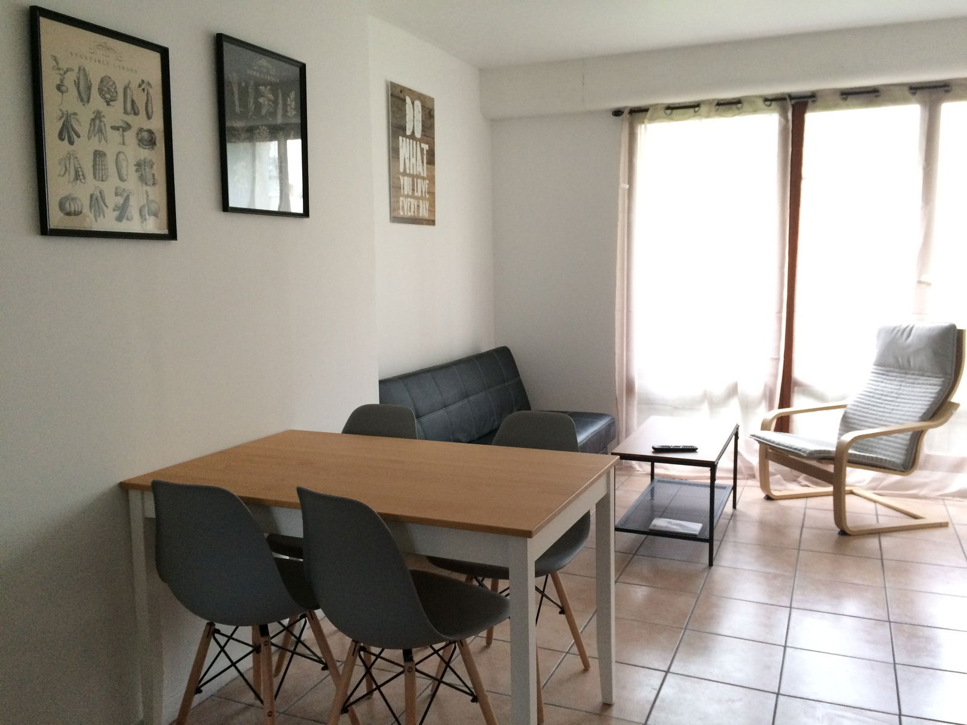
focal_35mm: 29
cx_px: 484
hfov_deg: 61.7
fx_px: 810
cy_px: 362
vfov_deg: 48.2
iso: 250
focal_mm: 4.15
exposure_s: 1/33
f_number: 2.2
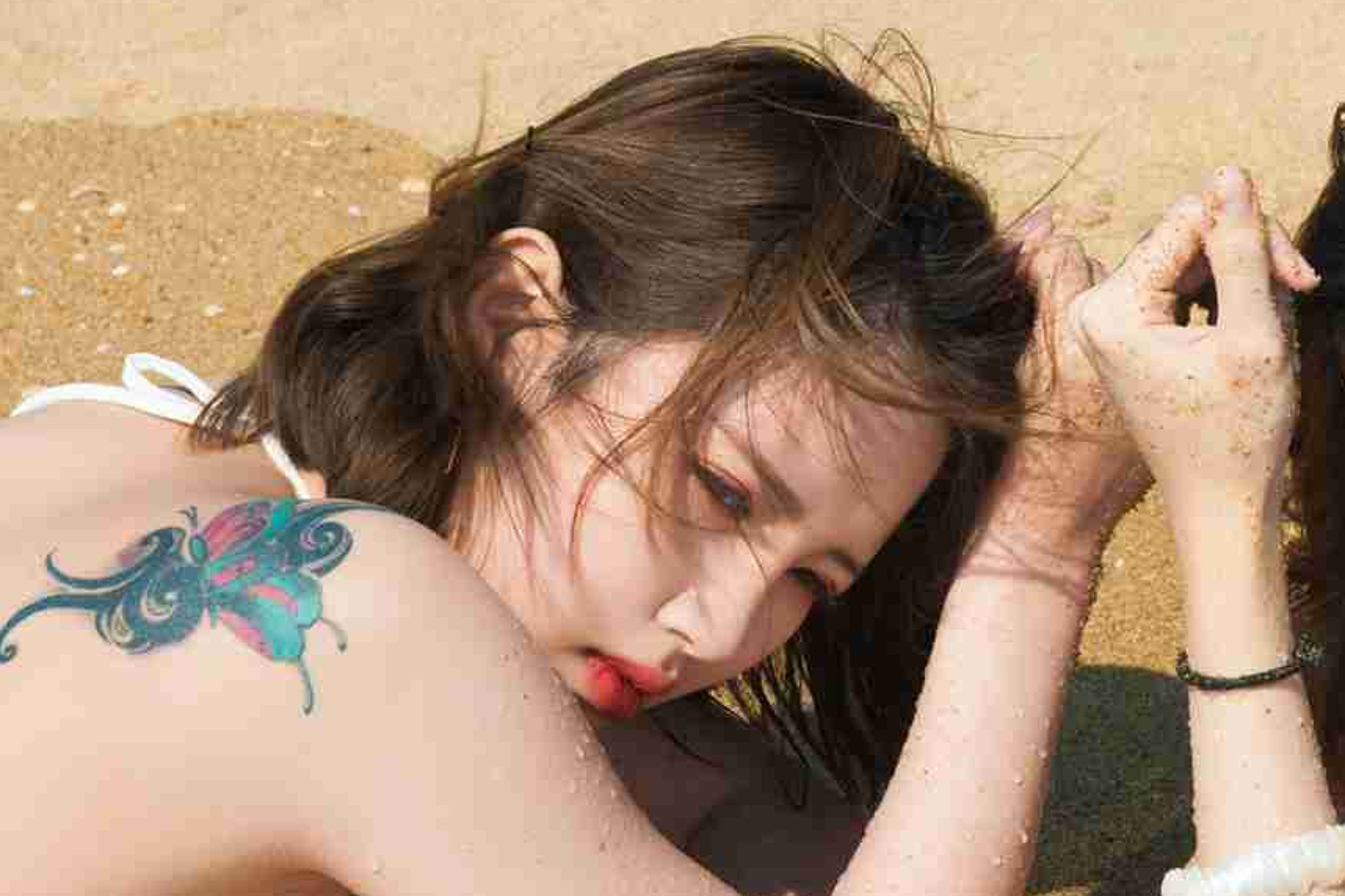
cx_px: 1107
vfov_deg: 10.5
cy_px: 642
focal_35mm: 130
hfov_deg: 15.6
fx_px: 4857
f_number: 16
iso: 125
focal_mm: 62
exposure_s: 1/125
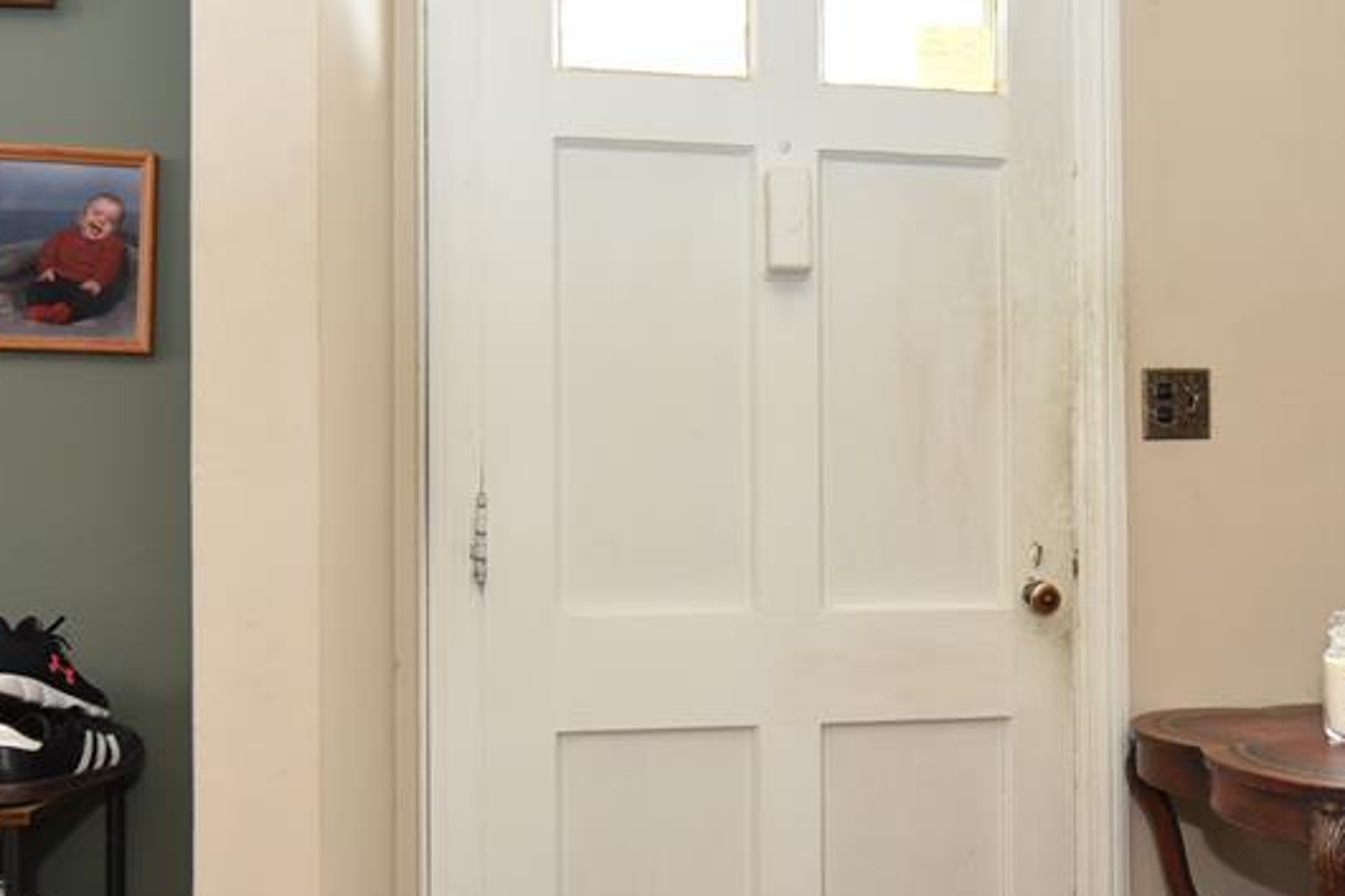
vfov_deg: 44.9
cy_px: 499
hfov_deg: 63.6
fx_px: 1083
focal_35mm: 29
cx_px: 733
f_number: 3.5
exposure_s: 1/60
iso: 800
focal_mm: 15
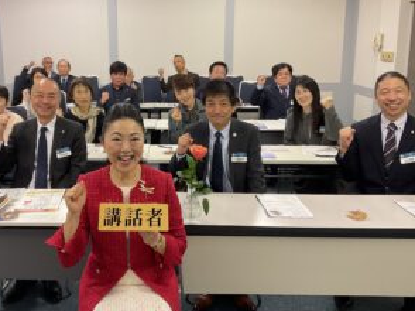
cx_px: 160
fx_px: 443
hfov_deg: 49.8
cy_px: 125
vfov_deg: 38.5
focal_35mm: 37
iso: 64
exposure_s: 1/50
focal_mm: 3
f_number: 1.8
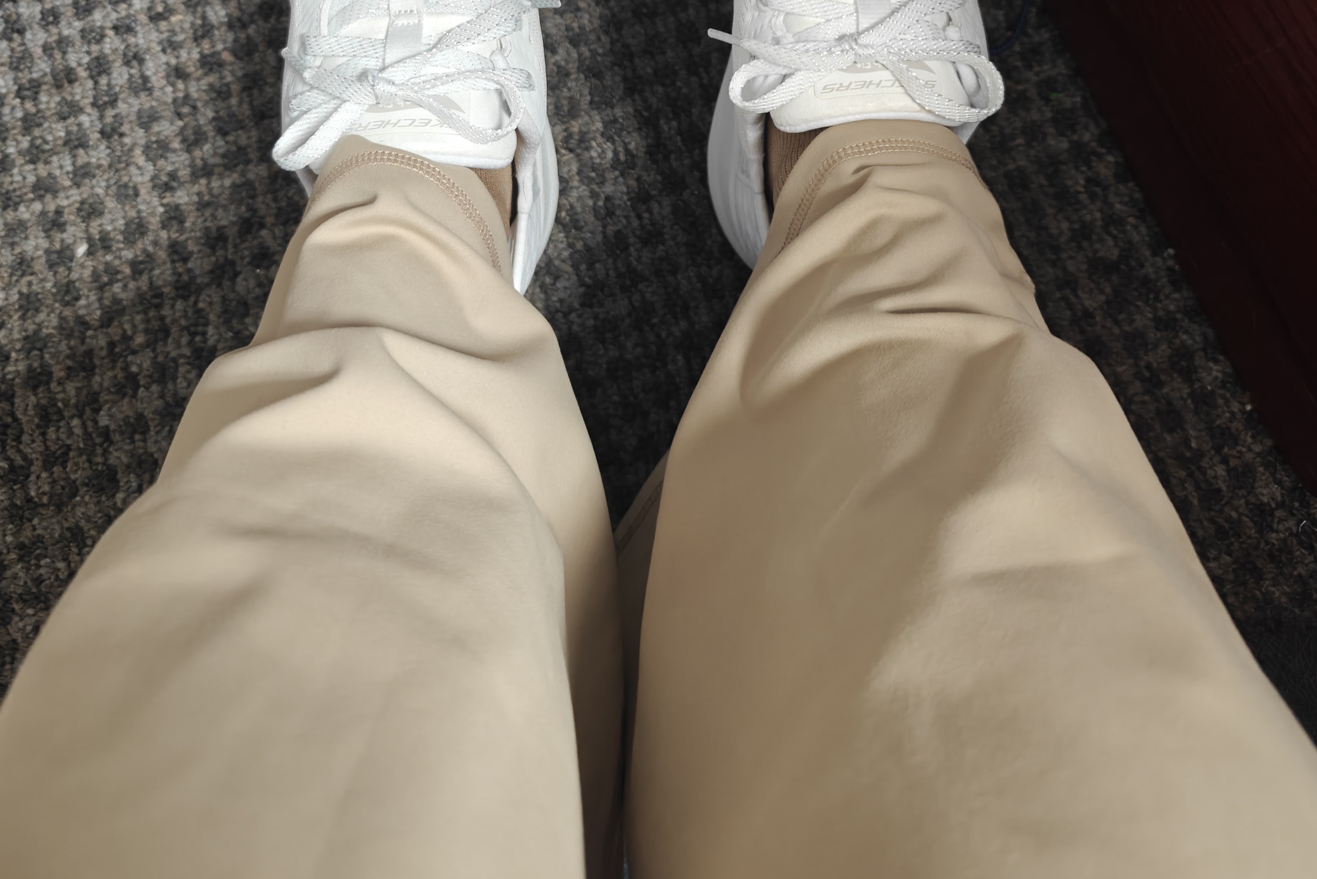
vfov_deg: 35.8
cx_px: 663
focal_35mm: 34
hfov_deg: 55.8
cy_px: 40
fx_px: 1244
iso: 800
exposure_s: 1/50
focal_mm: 6.1
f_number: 1.7
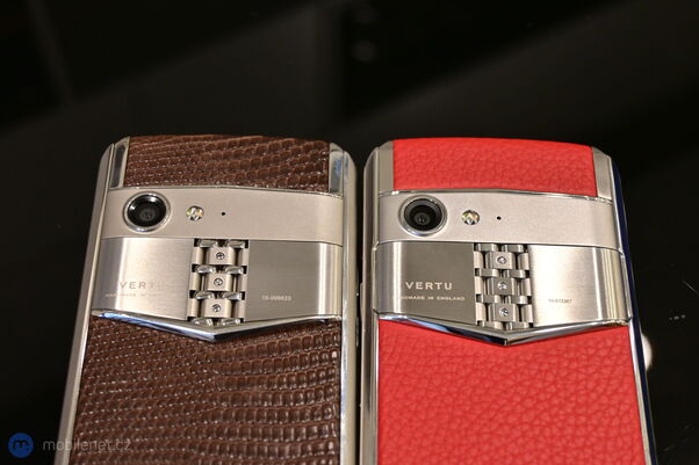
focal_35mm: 54
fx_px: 1039
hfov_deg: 37.2
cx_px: 355
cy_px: 230
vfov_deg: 25.3
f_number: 5.3
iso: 640
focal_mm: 35
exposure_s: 1/60
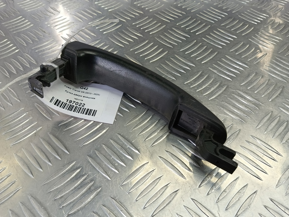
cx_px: 144
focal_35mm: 23
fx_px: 192
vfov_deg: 58.9
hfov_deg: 73.9
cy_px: 108
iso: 116
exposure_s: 1/50
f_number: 1.6
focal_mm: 4.11
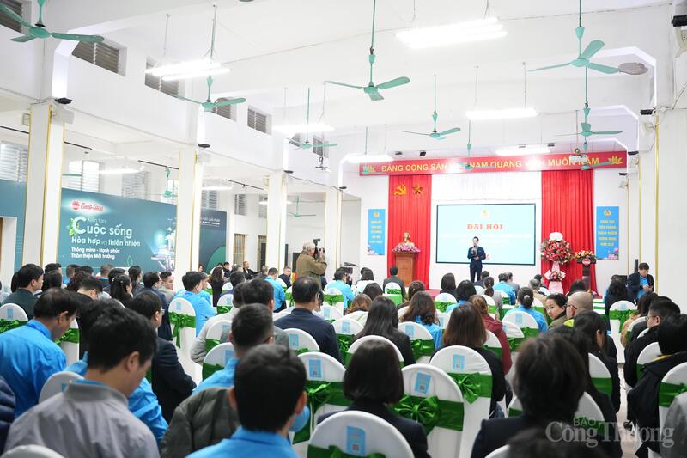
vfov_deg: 43.1
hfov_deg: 61.3
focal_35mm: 30
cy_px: 229
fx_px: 580
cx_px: 344
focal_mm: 30.4
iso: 3200
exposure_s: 1/400
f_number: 2.8
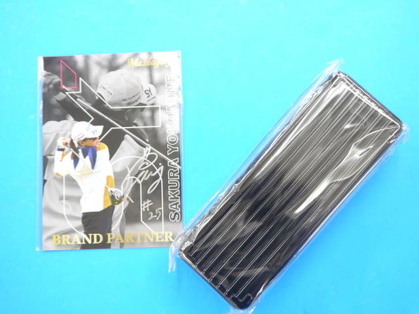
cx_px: 210
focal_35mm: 36
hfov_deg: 51.4
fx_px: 436
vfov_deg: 39.7
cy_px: 157
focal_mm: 18
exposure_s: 1/60
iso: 640
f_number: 4.1
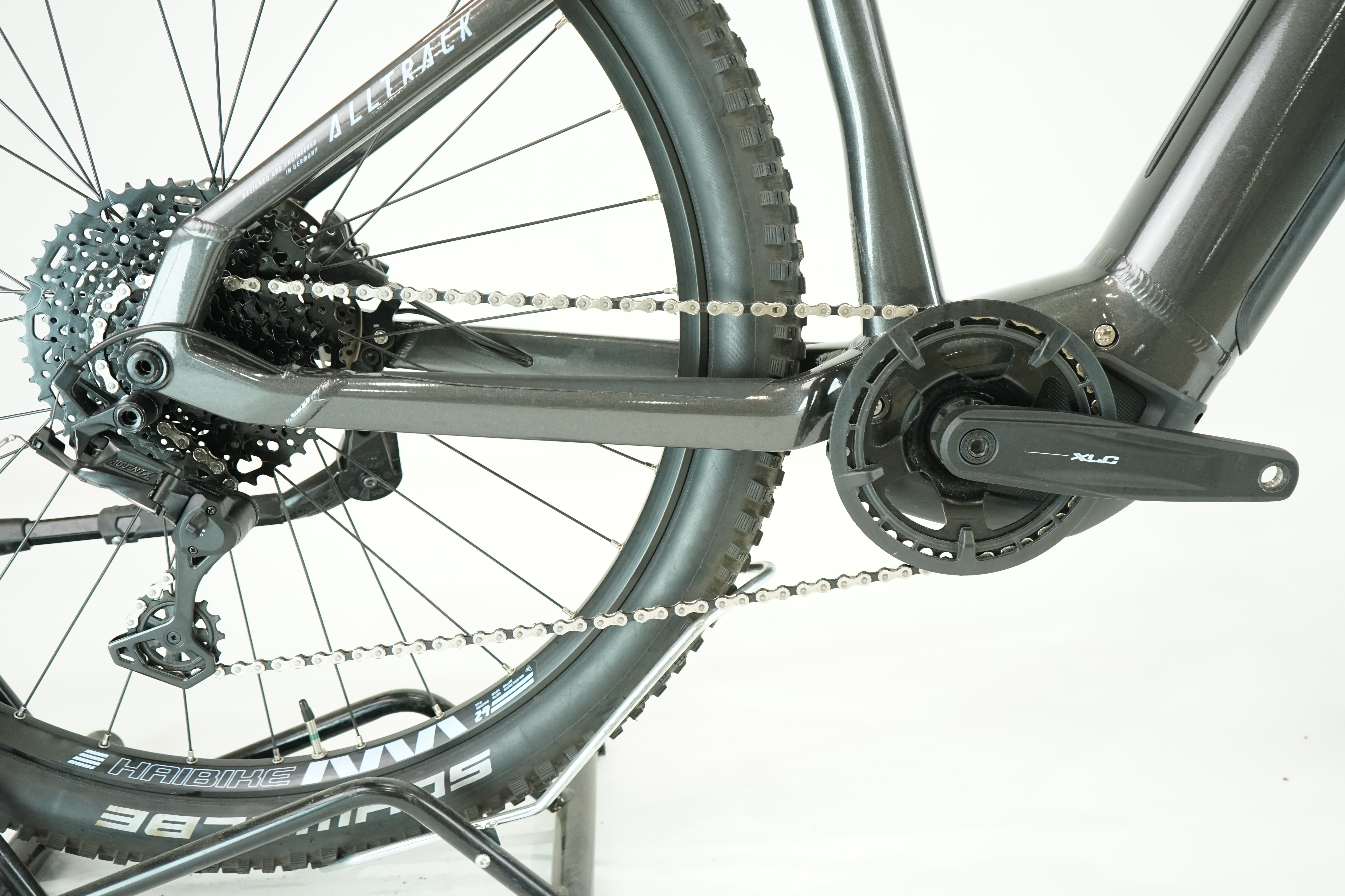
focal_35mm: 36
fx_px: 1345
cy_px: 448
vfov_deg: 36.9
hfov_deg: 53.1
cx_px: 672
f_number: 5
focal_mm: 36
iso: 2500
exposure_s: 1/200
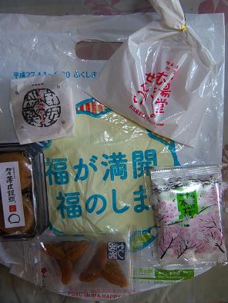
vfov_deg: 46.7
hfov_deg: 36.0
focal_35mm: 40
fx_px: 351
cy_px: 135
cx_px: 110
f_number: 2.8
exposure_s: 1/60
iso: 125
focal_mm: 7.5
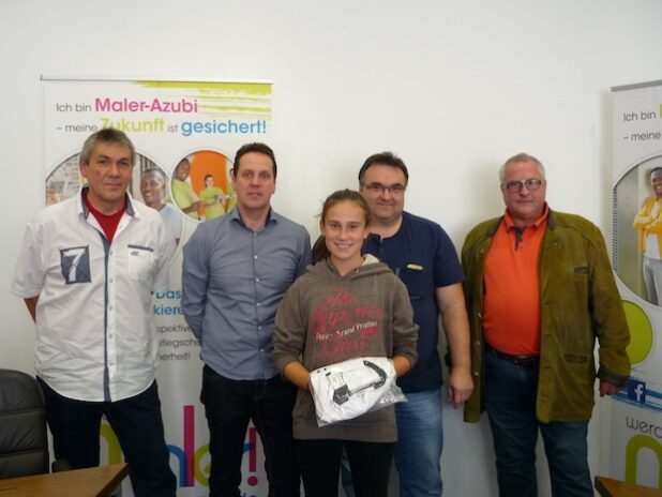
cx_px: 331
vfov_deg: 43.0
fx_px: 631
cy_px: 248
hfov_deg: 55.3
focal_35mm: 33
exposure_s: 1/30
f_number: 2.8
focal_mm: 5.5
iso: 250
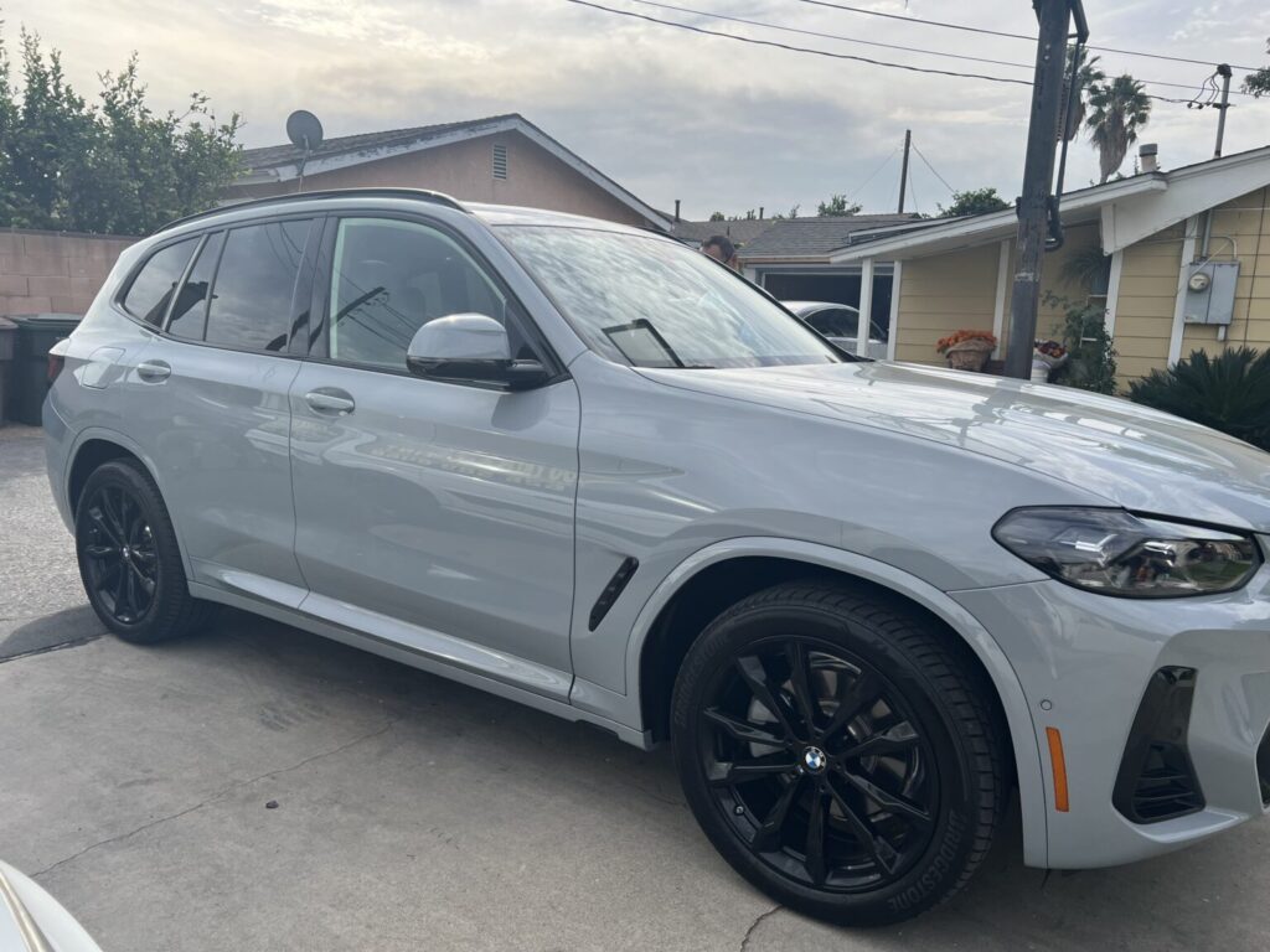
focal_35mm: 26
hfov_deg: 67.3
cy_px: 476
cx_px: 635
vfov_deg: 53.1
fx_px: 954
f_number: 1.5
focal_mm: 5.7
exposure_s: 1/3077
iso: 50
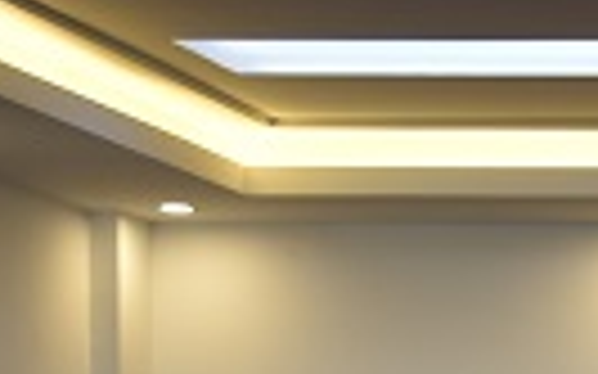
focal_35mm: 209
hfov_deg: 9.2
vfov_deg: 6.2
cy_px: 667
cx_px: 1358
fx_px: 3405
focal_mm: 34
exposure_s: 1/80
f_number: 4
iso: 400
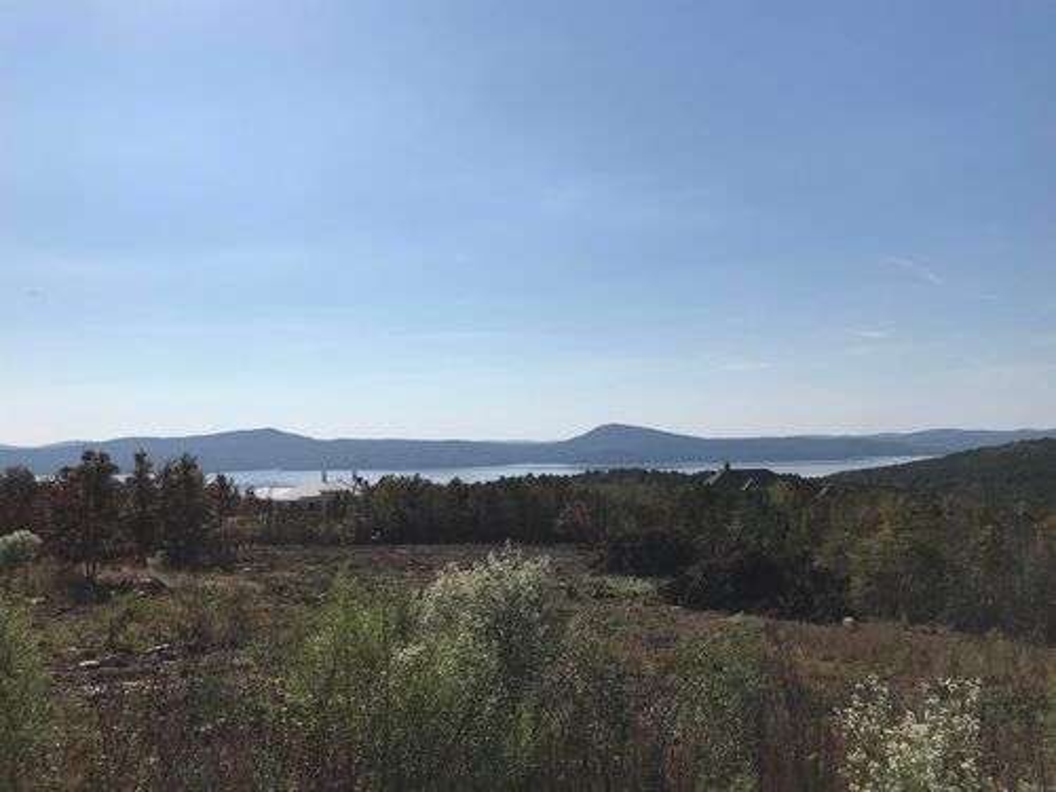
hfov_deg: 63.4
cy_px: 396
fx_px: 854
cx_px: 528
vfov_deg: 49.7
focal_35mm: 28
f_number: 1.8
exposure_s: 1/8772
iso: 20
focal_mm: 3.99
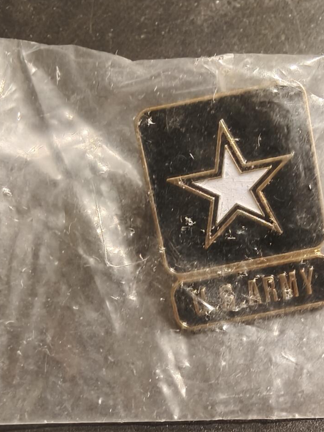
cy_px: 313
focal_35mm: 44
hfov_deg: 32.6
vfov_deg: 41.9
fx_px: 549
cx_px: 217
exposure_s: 1/50
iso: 250
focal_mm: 2.32
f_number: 2
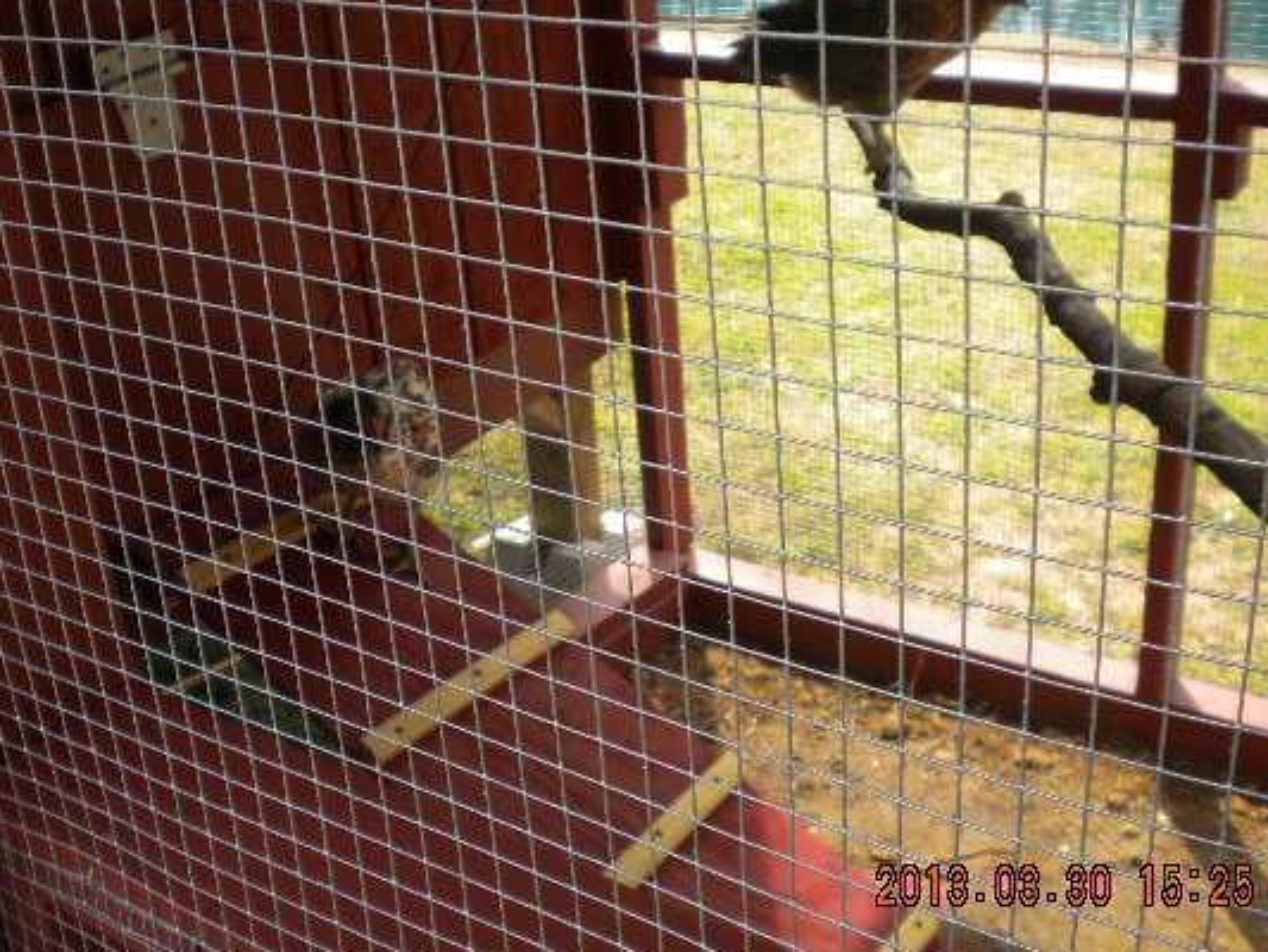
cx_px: 585
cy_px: 433
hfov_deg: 44.7
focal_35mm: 42
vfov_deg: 34.3
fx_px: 1539
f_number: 3.1
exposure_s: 1/243
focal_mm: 6.3
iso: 80
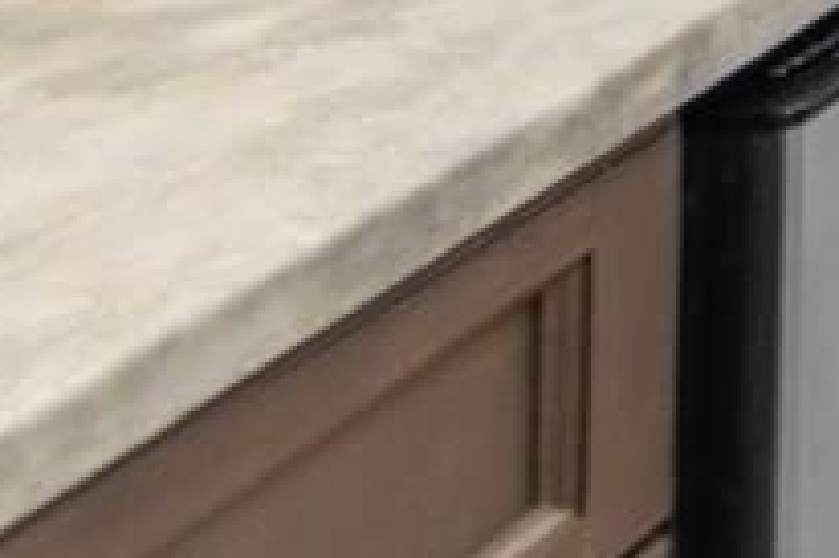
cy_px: -1527
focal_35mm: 118
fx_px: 2748
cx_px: 3205
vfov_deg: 8.1
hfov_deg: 8.7
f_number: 4.5
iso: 100
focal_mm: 10
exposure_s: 1/3
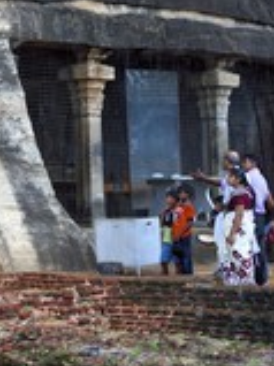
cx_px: -150
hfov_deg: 12.5
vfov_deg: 17.6
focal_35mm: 112
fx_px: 1184
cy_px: 147
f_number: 8
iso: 1600
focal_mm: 44
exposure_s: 1/160
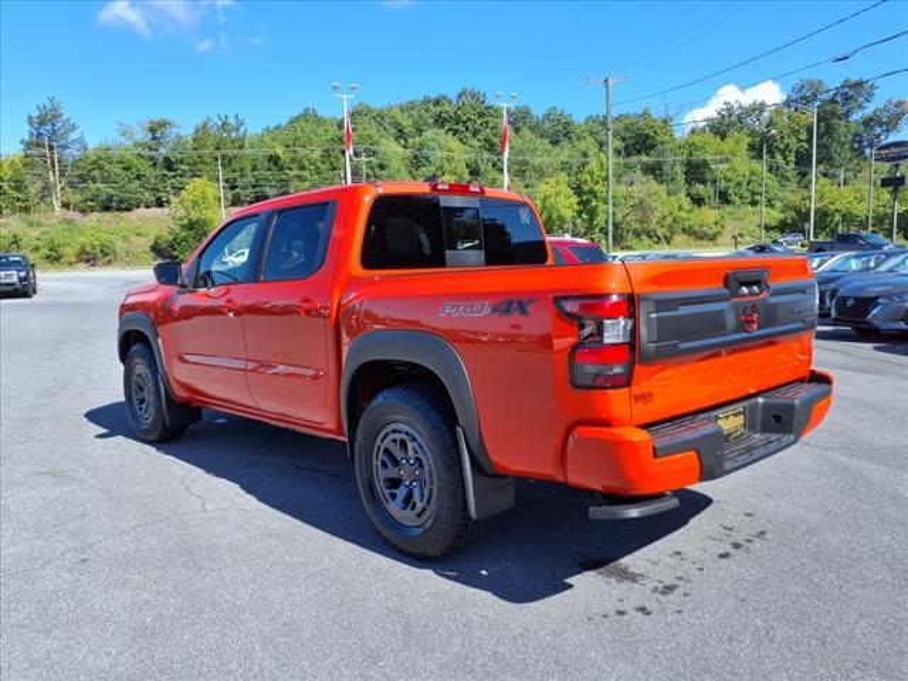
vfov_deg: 51.4
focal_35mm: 27
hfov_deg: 65.3
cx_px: 454
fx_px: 708
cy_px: 340
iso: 40
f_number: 1.9
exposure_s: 1/1000
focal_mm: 3.58
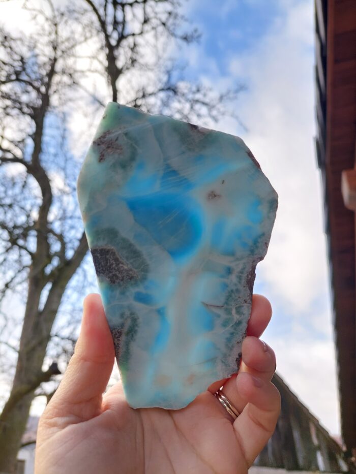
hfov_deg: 56.8
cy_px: 237
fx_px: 329
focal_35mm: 24
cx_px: 178
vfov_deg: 71.6
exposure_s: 1/184
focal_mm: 5.23
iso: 40
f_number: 1.8
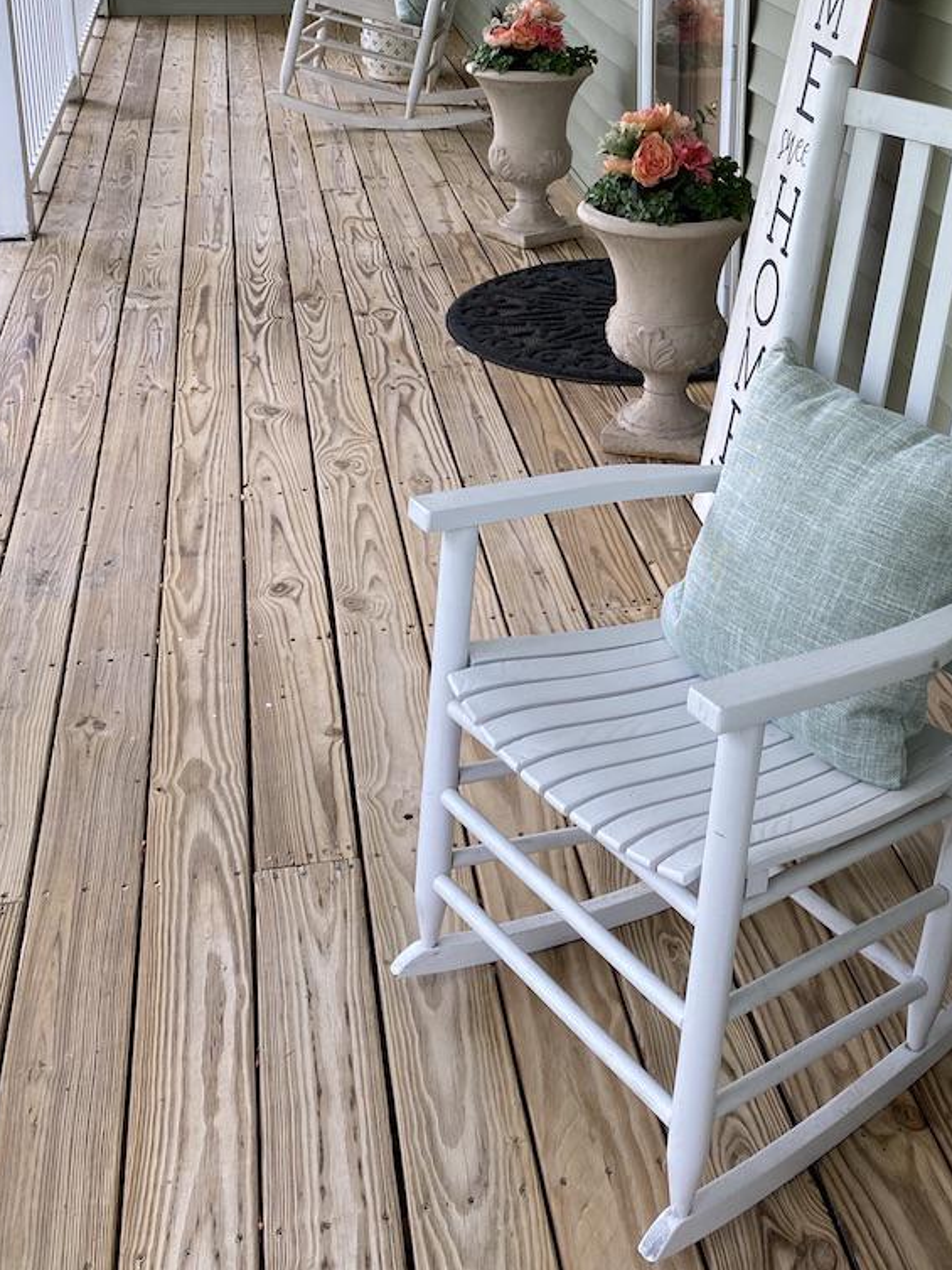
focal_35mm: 46
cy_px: 357
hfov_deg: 31.2
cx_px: 666
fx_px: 1686
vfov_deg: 40.3
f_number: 1.8
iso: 32
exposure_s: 1/138
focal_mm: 4.25
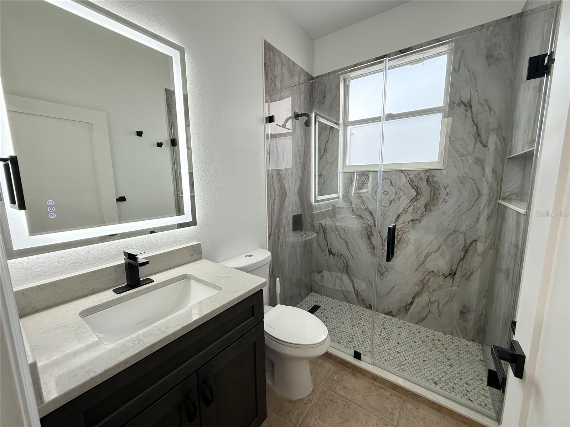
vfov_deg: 85.7
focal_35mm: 14
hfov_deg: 102.1
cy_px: 214
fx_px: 231
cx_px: 285
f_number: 2.2
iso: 160
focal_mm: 2.22
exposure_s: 1/120
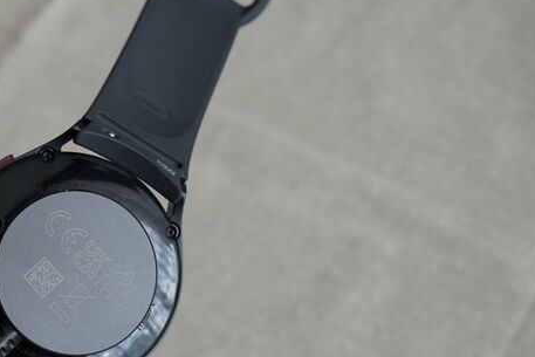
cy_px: 302
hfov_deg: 19.2
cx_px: 71
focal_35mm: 105
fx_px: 1561
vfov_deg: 13.0
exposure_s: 1/160
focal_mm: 50
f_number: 8
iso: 1600
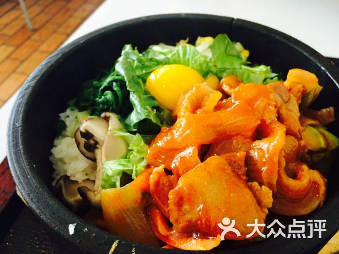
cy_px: 127
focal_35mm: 29
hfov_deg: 61.7
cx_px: 170
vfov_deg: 48.2
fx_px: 284
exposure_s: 1/30
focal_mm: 4.15
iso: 100
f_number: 2.2
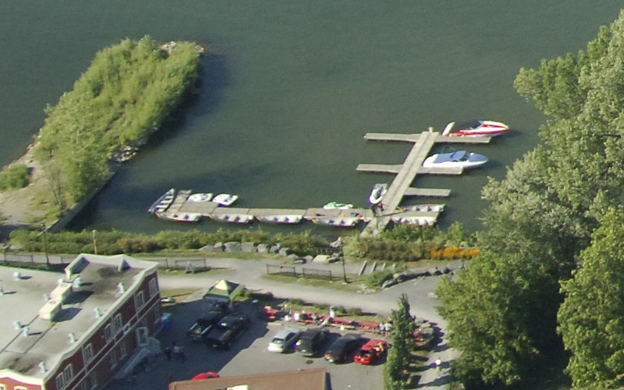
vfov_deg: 6.8
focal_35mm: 186
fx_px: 3163
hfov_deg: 10.1
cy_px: -369
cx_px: 1396
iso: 400
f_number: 5.6
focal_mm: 24
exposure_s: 1/800
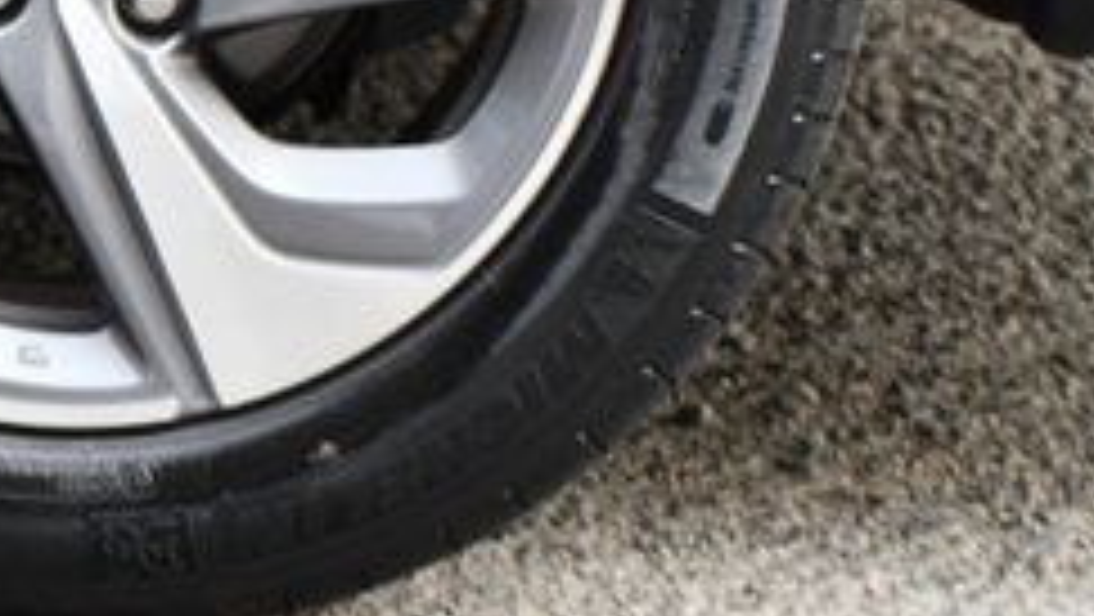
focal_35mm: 433
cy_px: -288
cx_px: 0
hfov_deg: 5.0
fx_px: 12568
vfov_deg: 2.8
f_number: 5.6
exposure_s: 1/250
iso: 360
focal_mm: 105
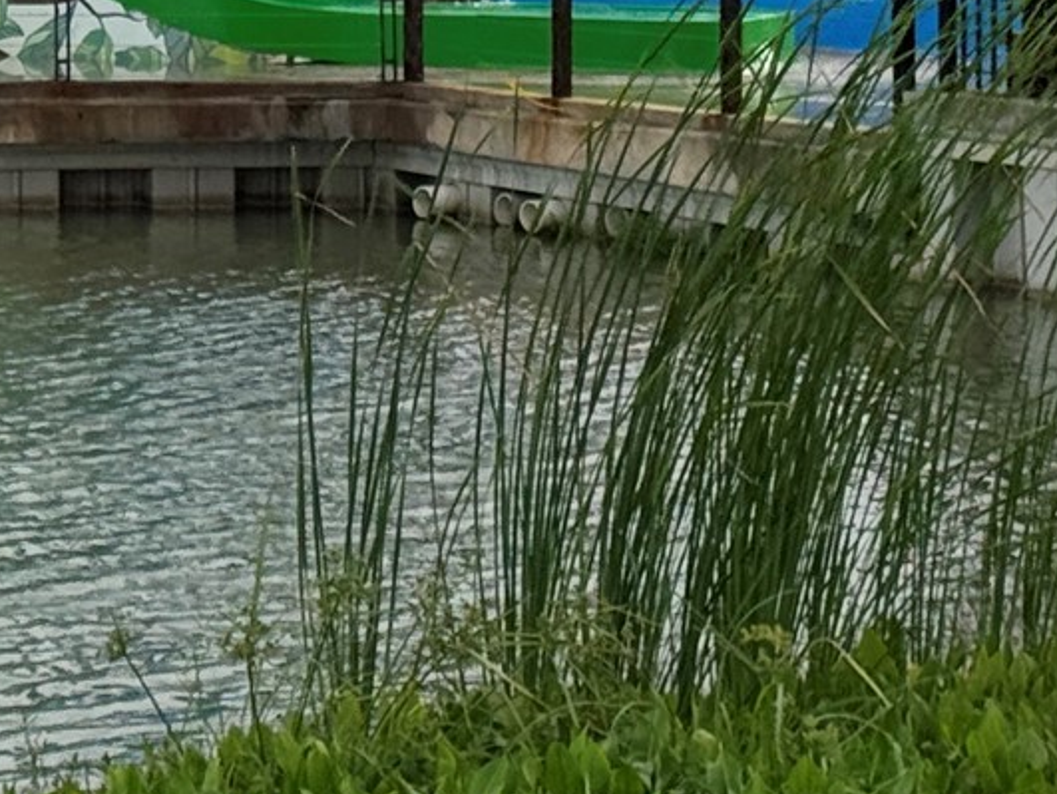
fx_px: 5653
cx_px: -191
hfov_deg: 10.5
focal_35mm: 185
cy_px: -420
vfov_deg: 7.9
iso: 64
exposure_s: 1/3257
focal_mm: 6.76
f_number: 1.78
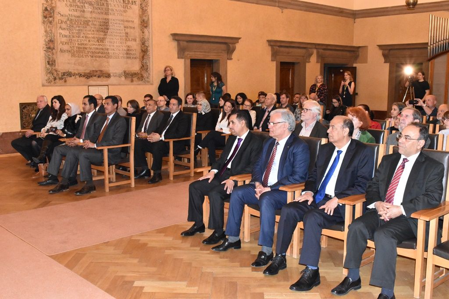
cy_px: 150
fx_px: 468
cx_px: 224
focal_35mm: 38
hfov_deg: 51.3
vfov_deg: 35.5
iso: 6400
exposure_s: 1/60
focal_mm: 25
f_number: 8
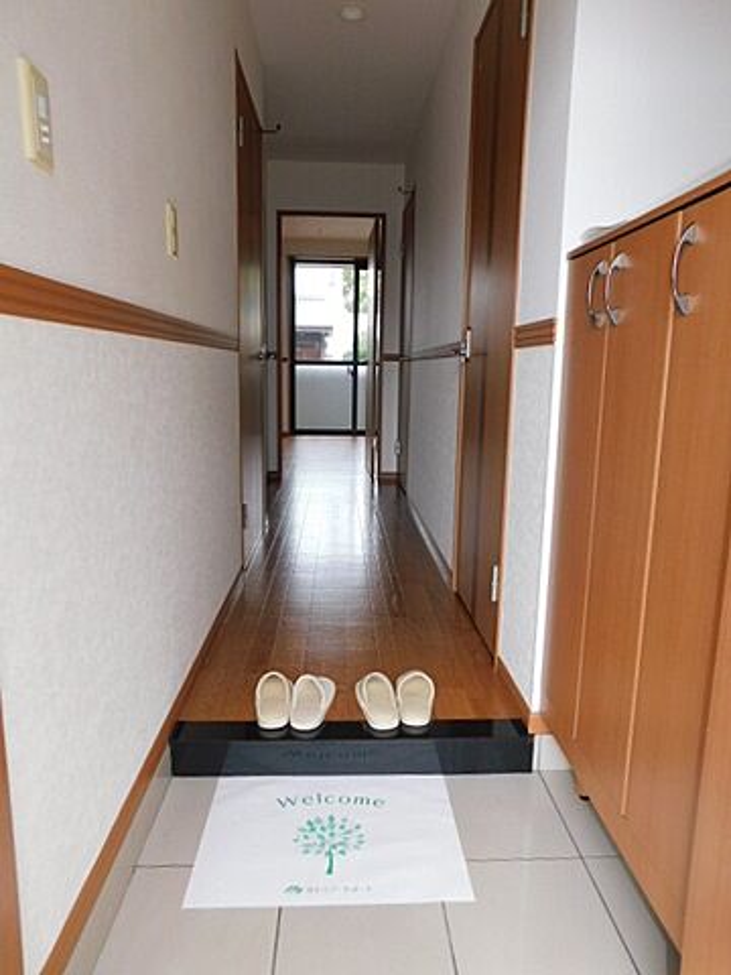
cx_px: 366
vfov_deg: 73.9
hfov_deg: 58.9
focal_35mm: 23
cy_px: 488
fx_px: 648
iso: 125
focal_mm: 4
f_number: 3
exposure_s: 1/50
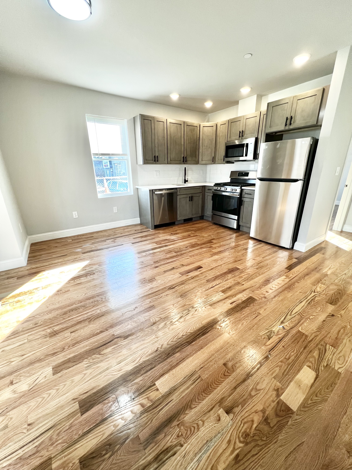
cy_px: 235
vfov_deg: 106.2
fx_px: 176
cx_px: 176
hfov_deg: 89.9
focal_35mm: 13
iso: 125
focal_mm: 1.57
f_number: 1.8
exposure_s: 1/120
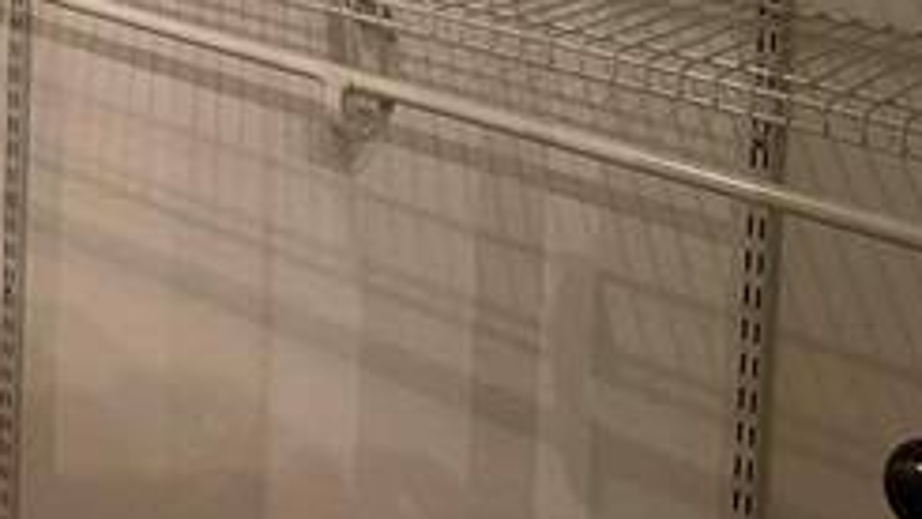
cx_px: -263
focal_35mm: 74
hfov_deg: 24.9
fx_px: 1810
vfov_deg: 14.6
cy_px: -369
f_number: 1.8
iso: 250
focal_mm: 4.25
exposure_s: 1/40
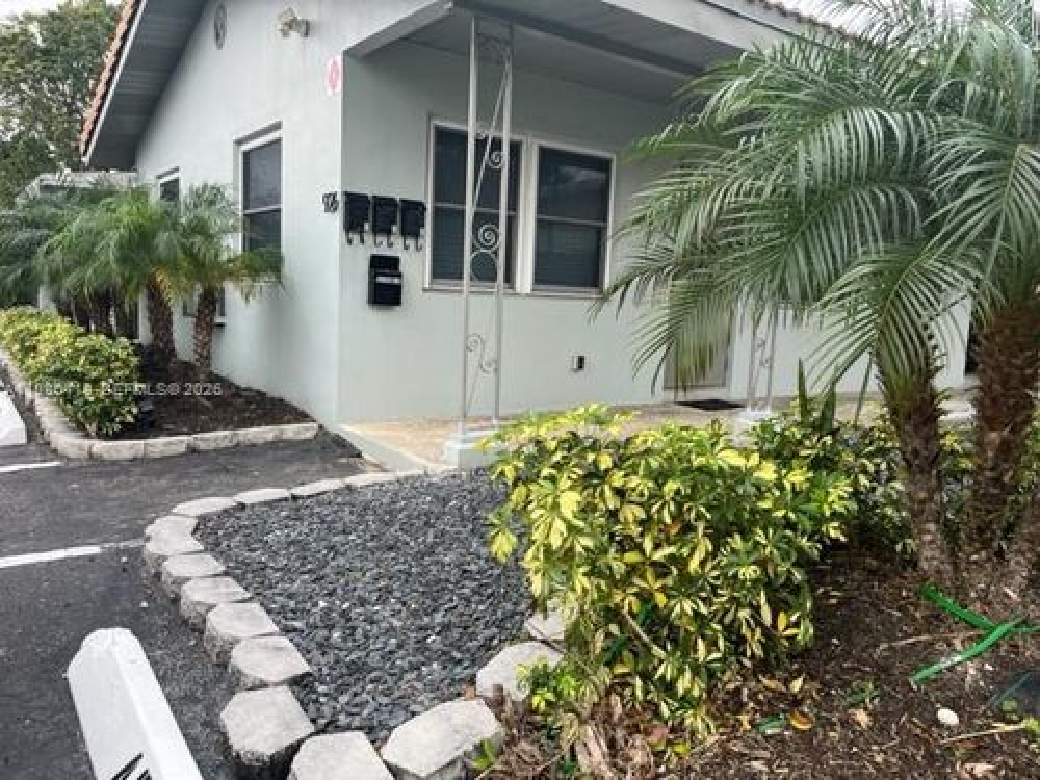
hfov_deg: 67.3
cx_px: 520
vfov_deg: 53.1
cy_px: 390
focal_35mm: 26
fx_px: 781
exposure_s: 1/263
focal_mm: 5.1
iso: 40
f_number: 1.6
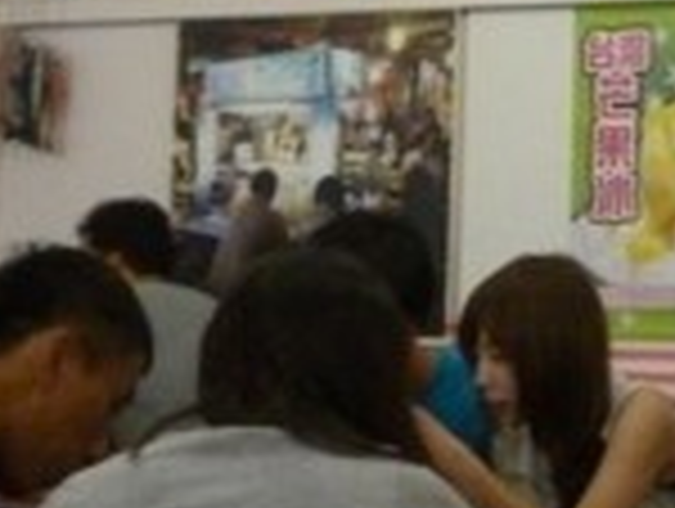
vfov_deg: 17.5
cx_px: 828
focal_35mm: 84
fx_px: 1641
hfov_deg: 21.5
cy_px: 112
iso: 800
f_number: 3.1
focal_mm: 5
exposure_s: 1/40
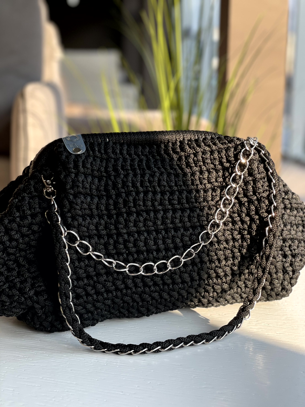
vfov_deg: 36.8
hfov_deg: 28.0
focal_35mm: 52
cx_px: 152
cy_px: 204
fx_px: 611
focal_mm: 6
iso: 32
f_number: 2
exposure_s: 1/100
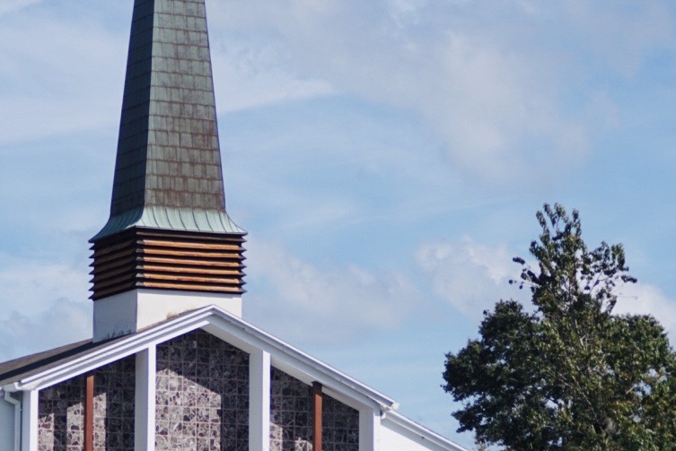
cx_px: 207
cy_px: 353
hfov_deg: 11.6
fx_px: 3327
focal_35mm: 177
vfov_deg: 7.8
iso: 100
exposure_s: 1/1250
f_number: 4
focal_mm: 55
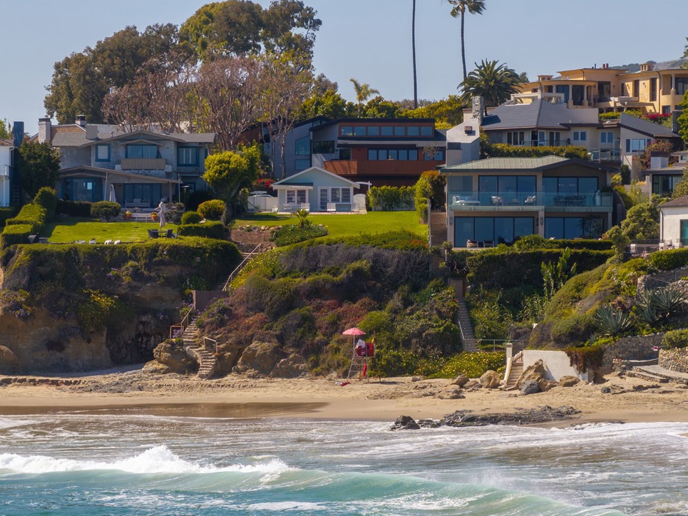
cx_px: 328
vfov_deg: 8.4
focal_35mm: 176
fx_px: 3498
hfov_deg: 11.2
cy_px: 268
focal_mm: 30.71
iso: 100
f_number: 3.4
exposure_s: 1/1000
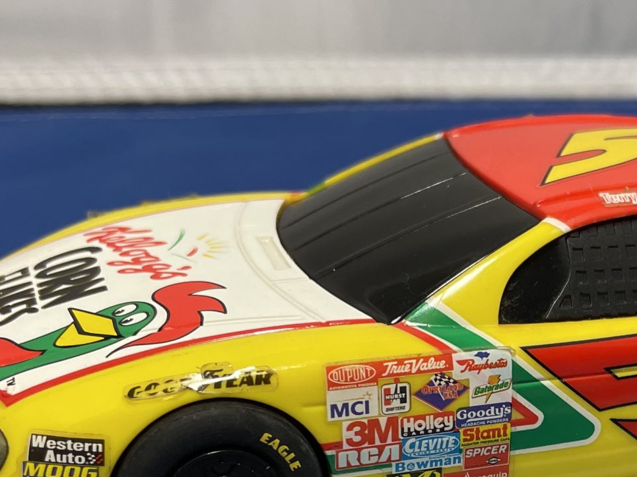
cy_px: 458
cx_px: 587
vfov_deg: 20.7
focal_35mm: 69
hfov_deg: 27.1
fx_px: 1269
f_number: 1.6
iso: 80
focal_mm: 4.2
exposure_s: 1/120
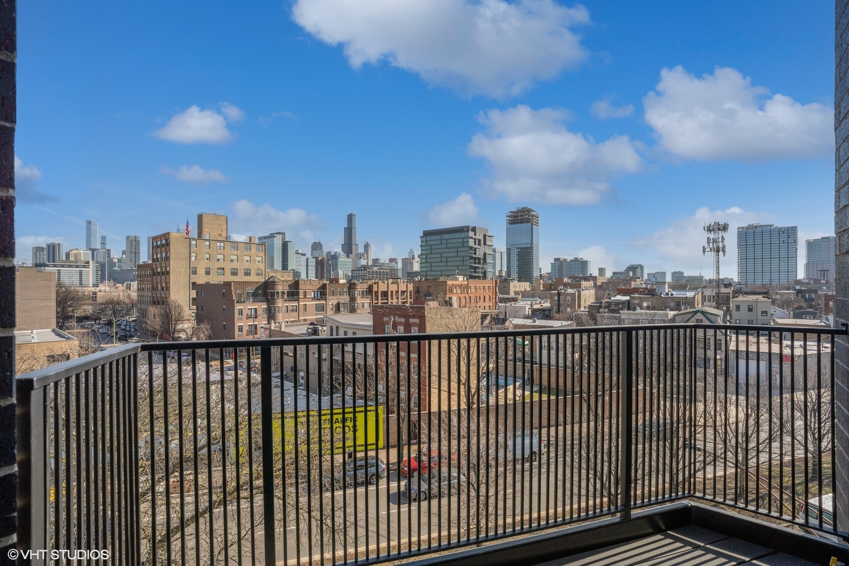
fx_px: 377
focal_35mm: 16
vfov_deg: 73.7
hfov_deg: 96.7
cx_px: 424
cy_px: 283
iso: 200
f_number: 8
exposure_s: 1/500
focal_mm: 16
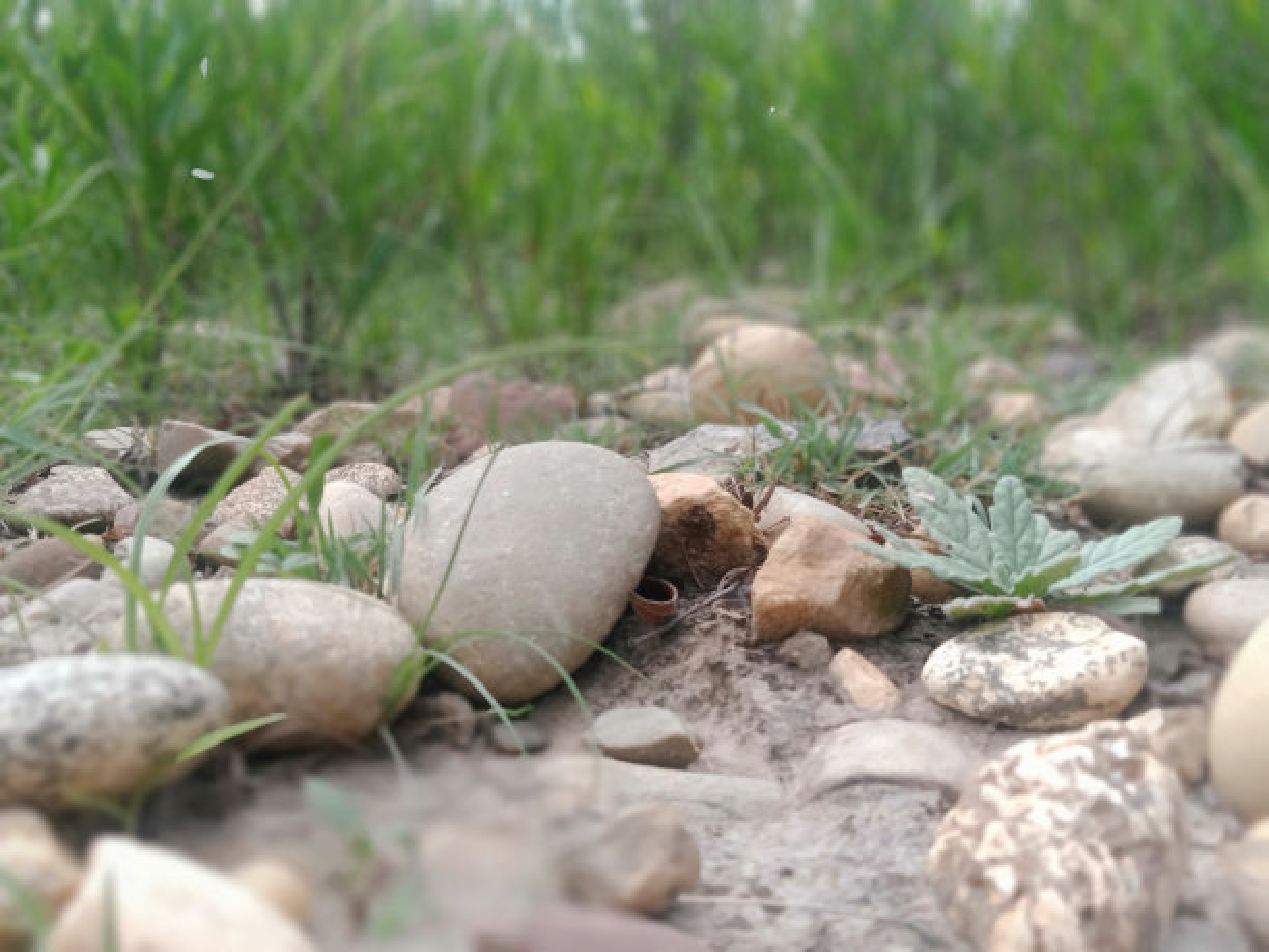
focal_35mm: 28
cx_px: 634
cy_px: 476
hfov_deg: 63.4
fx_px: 1026
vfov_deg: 49.7
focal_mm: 3.37
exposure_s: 1/661
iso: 100
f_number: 2.2
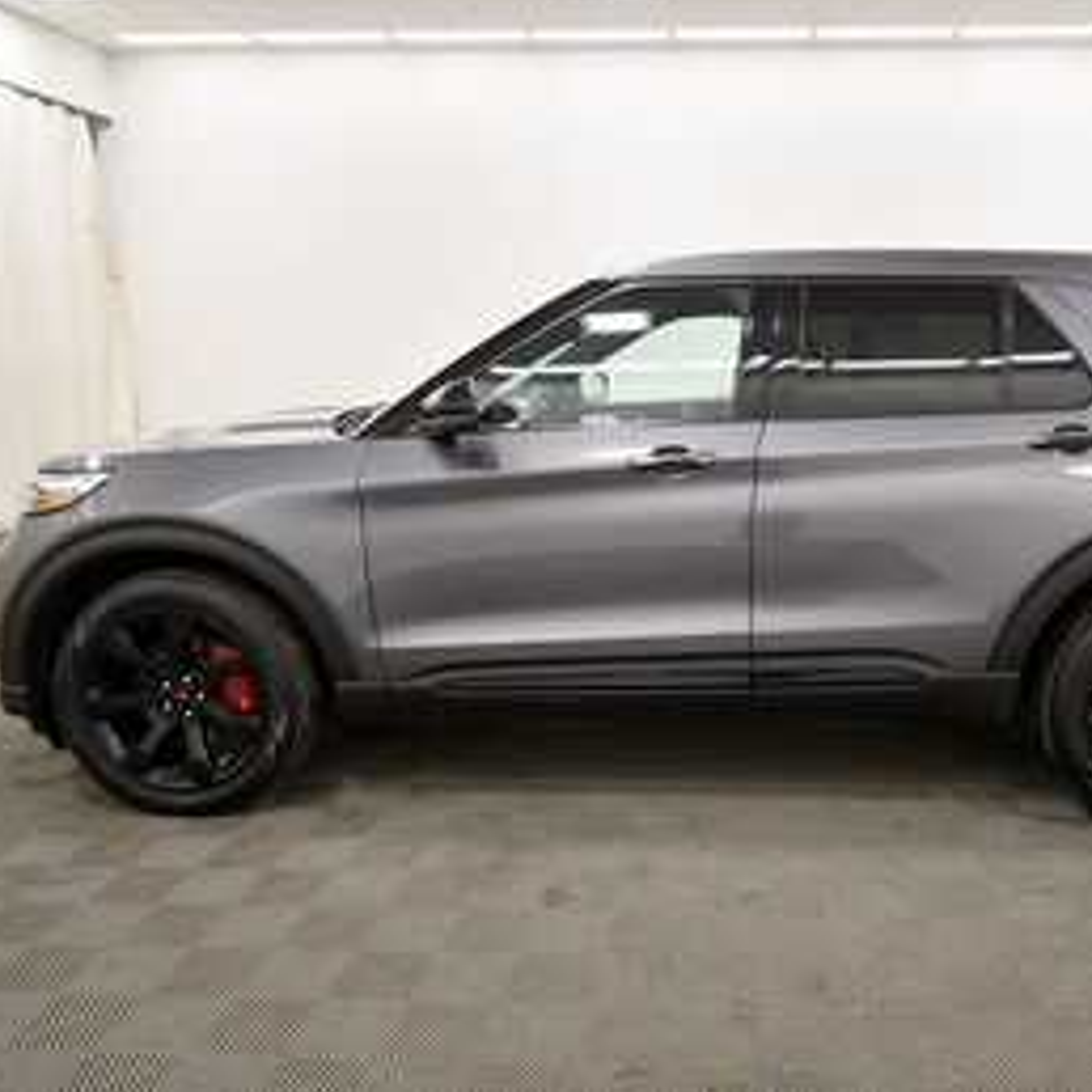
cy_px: 535
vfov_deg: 55.6
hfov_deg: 54.2
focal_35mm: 29
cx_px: 749
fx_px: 1035
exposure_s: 1/125
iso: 900
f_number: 5
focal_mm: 15
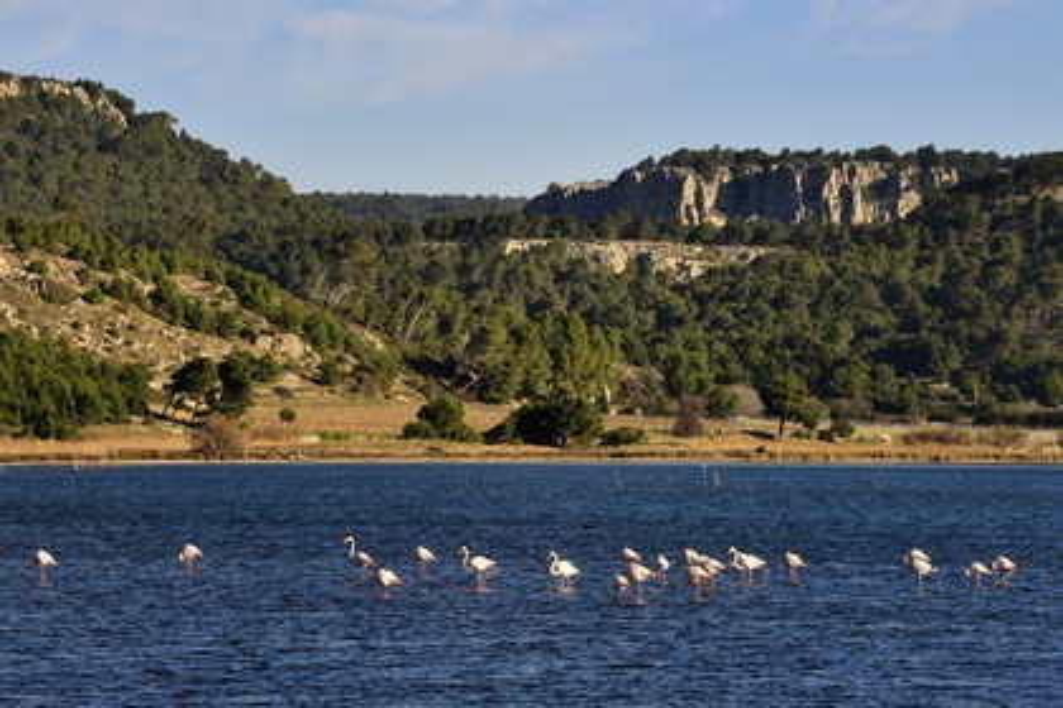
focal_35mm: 200
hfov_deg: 10.3
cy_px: 354
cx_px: 532
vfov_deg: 6.9
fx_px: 5905
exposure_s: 1/320
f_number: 11
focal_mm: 200
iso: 200
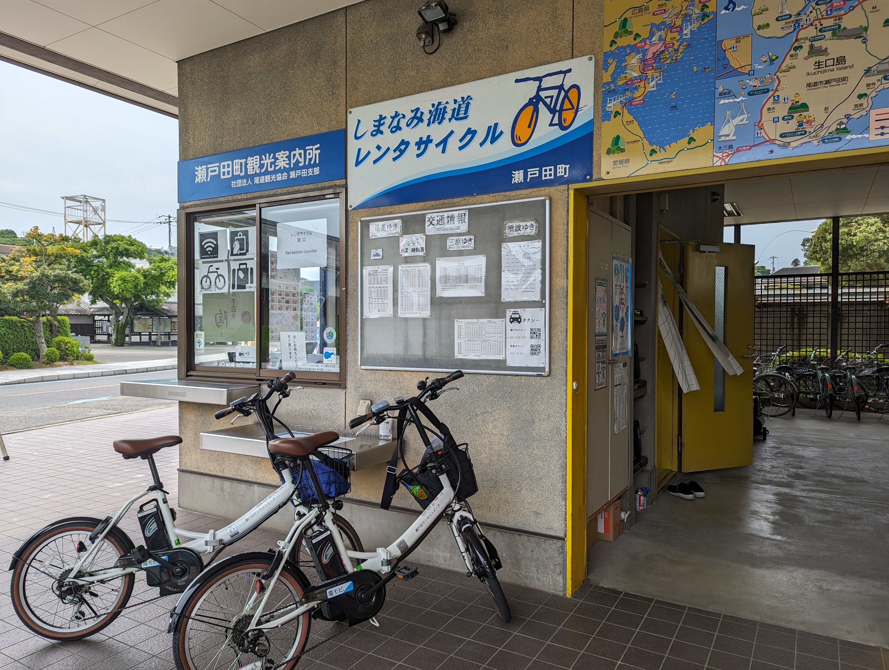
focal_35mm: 24
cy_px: 335
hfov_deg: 71.5
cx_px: 444
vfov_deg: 56.9
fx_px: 617
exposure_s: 1/2020
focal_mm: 6.81
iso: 48
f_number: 1.85
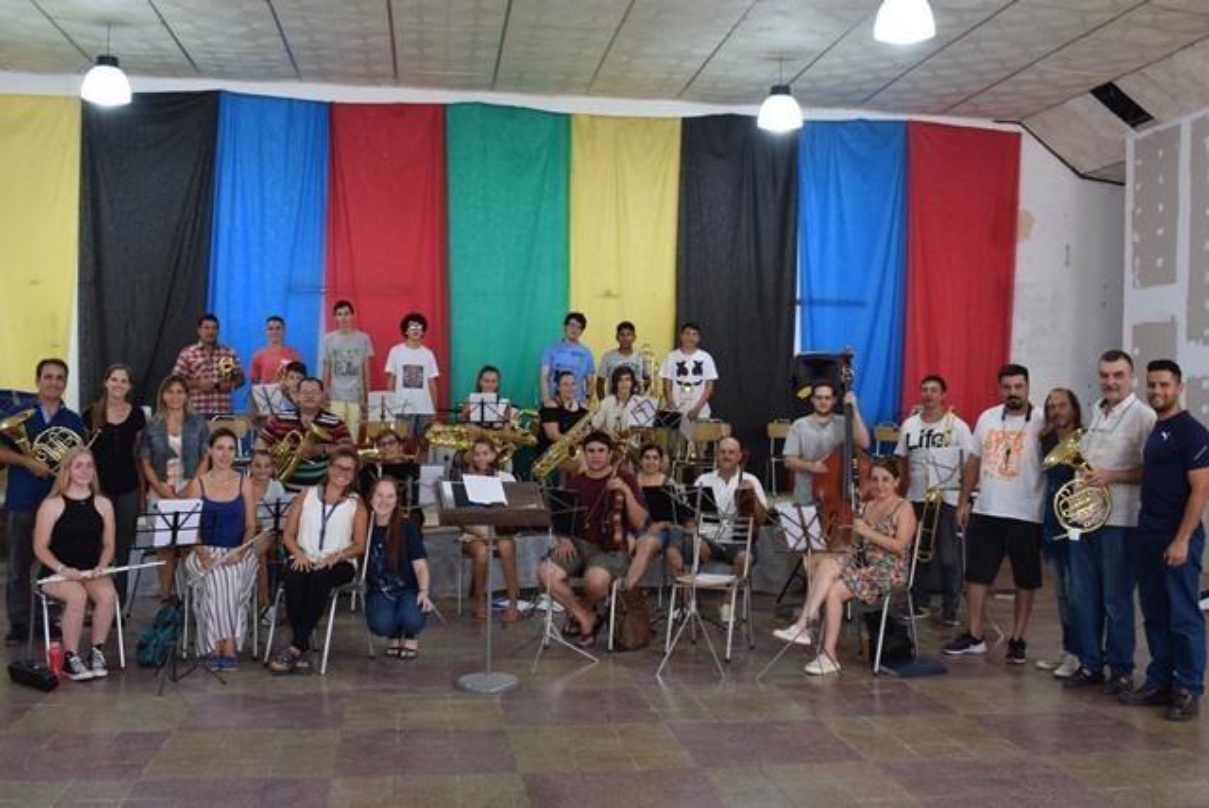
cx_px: 604
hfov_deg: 53.1
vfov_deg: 36.9
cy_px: 404
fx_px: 1210
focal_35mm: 36
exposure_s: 1/25
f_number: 8
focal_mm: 24
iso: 800
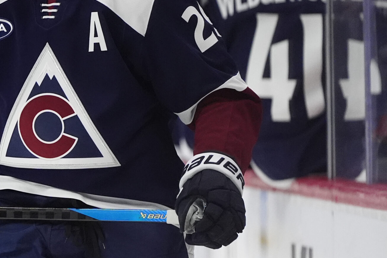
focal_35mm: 586
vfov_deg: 2.3
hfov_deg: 3.5
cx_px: 27
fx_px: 6300
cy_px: 60
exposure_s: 1/4000
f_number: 2.8
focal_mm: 200
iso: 4000
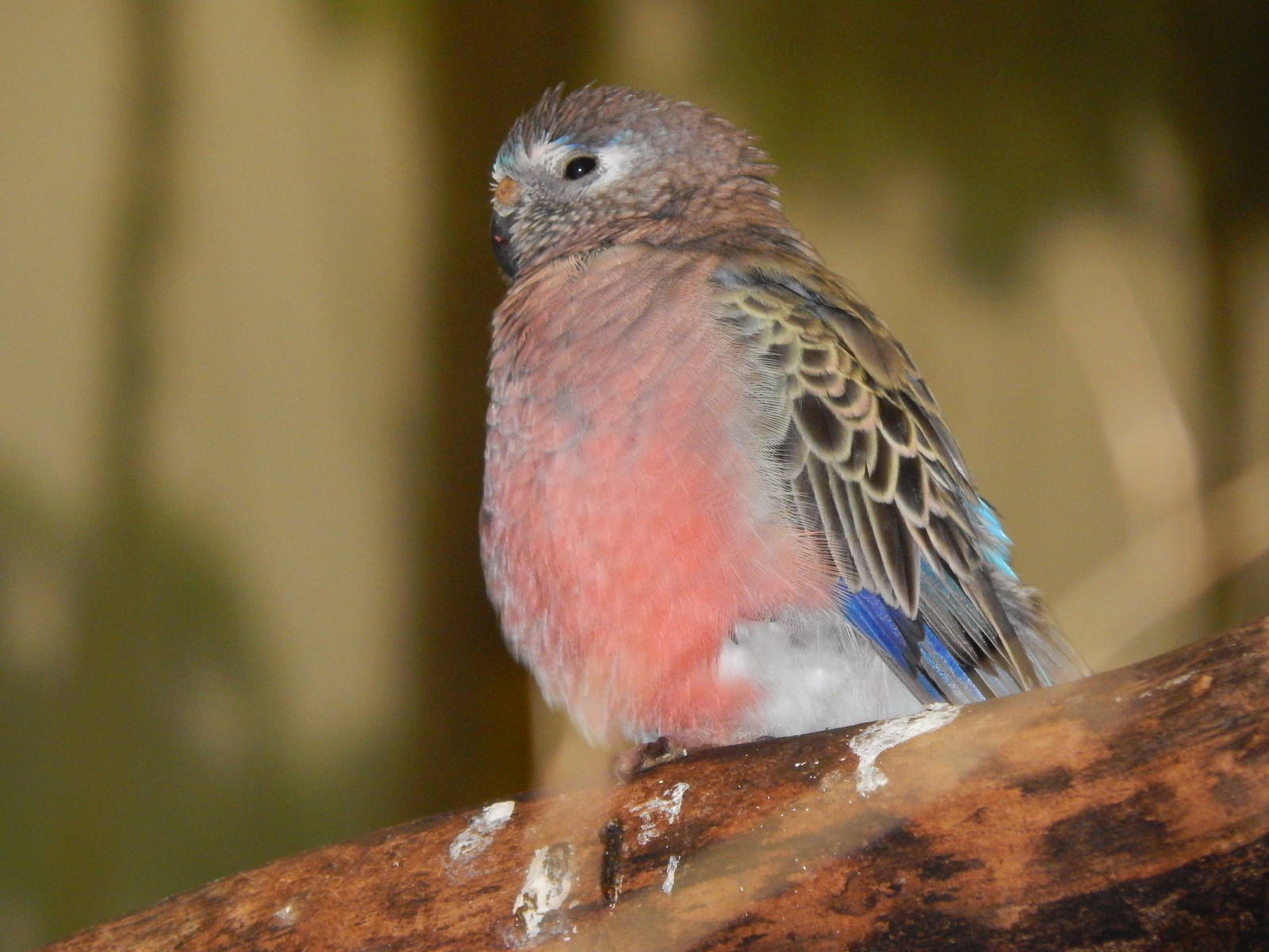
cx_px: 634
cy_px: 476
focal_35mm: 603
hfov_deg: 3.3
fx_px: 22106
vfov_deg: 2.5
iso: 640
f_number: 5.8
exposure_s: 1/125
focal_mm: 107.1
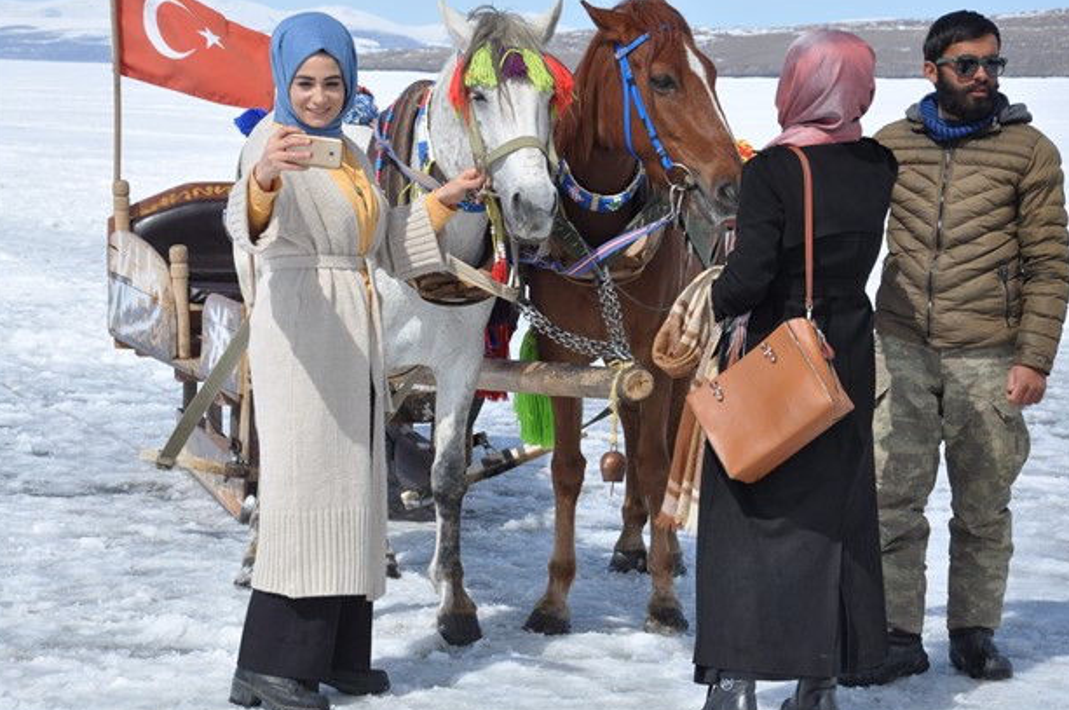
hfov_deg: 19.5
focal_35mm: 105
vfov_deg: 13.0
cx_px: 556
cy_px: 356
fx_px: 3114
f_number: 9
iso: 400
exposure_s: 1/1250
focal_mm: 66
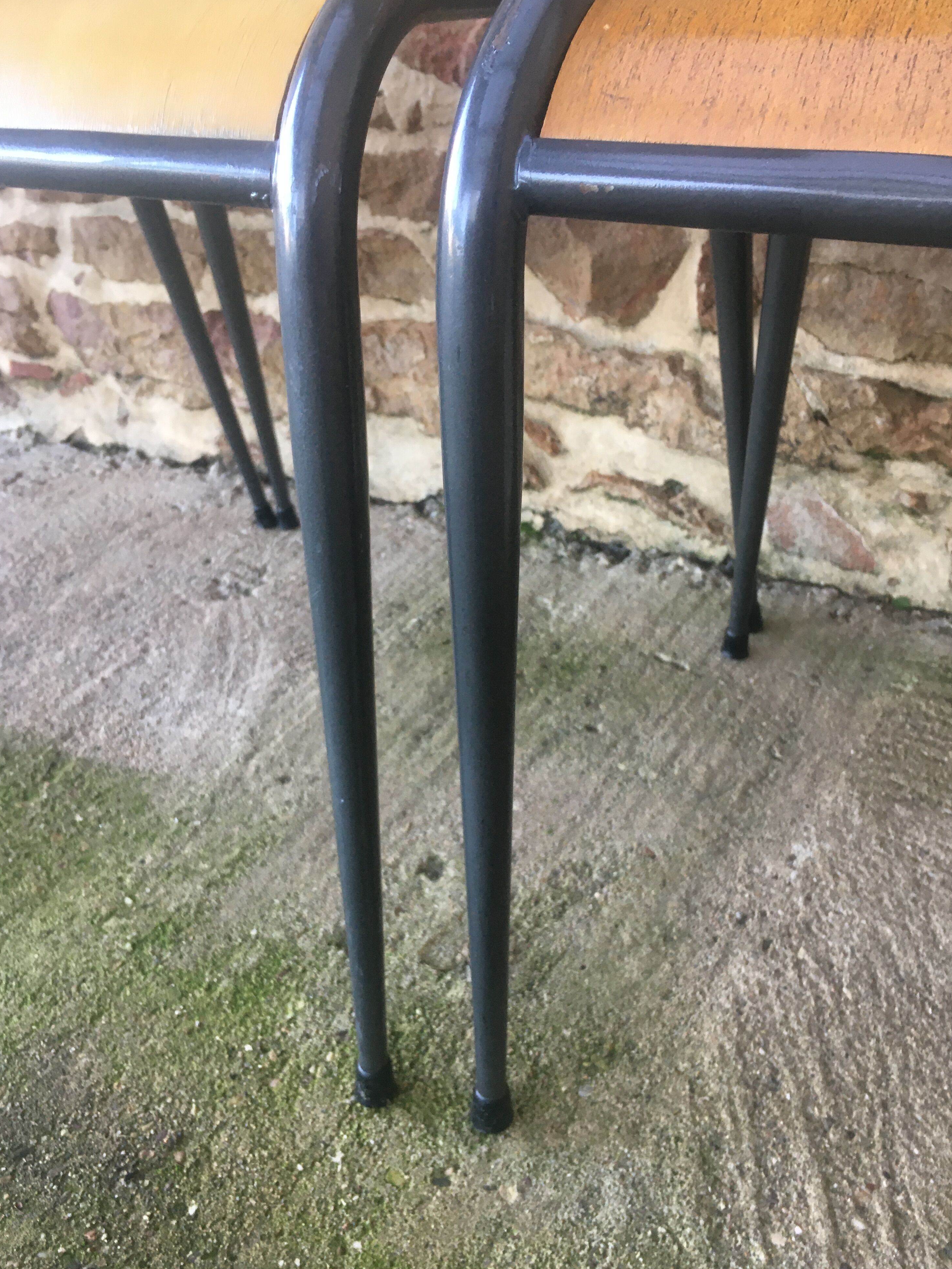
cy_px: 634
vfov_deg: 60.0
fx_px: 1100
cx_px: 469
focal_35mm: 30
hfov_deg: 46.8
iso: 50
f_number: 2.2
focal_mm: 4.15
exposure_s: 1/33
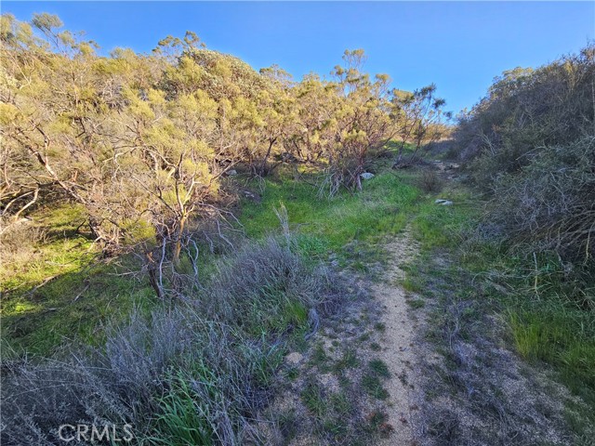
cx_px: 298
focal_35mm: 13
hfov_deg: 106.2
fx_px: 223
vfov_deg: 89.9
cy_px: 223
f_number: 2.2
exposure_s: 1/267
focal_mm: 2.2
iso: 50
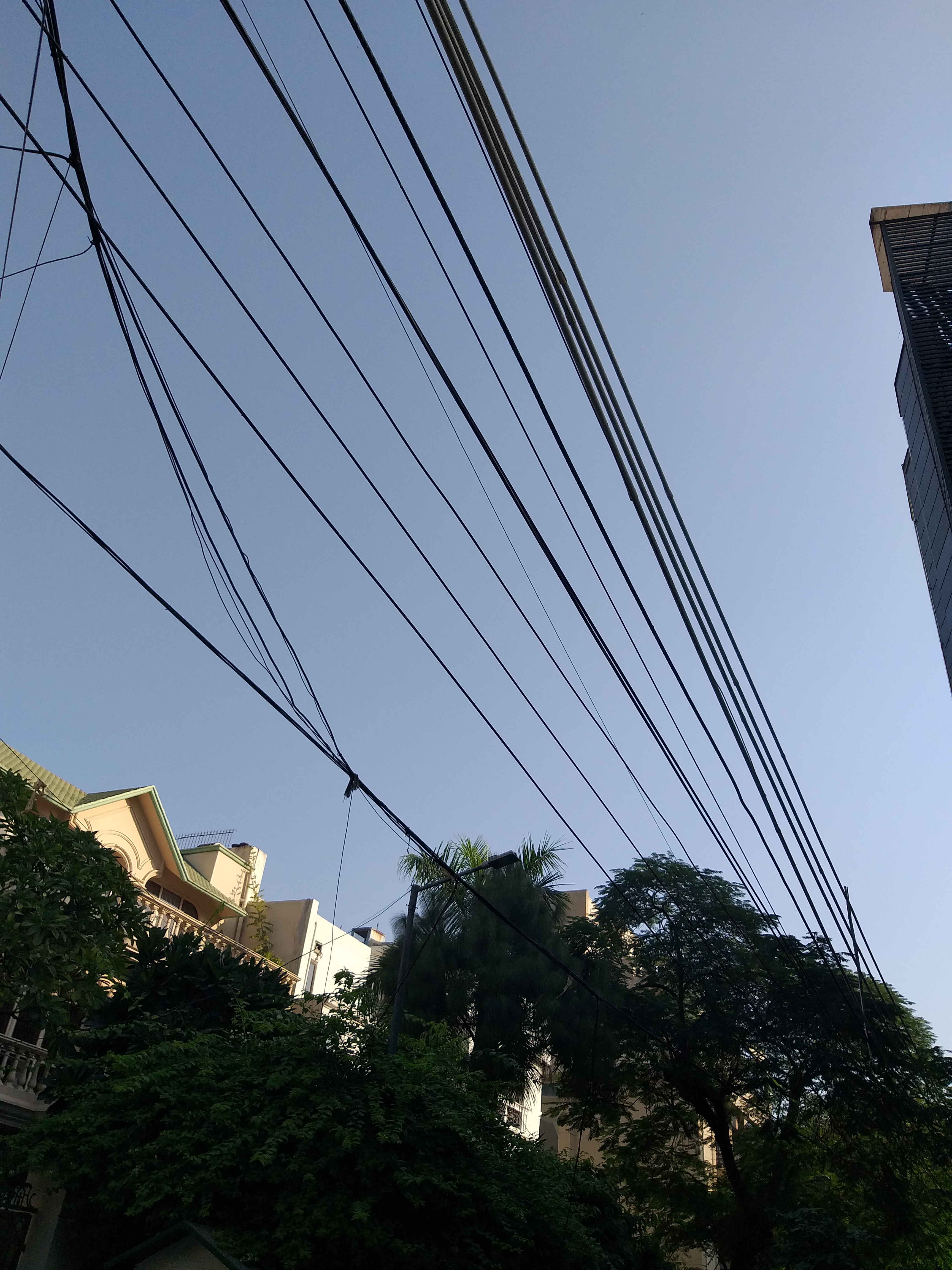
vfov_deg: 67.3
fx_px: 953
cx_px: 476
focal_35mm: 26
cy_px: 635
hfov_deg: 53.1
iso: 40
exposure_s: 1/1696
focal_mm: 3.93
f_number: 1.7
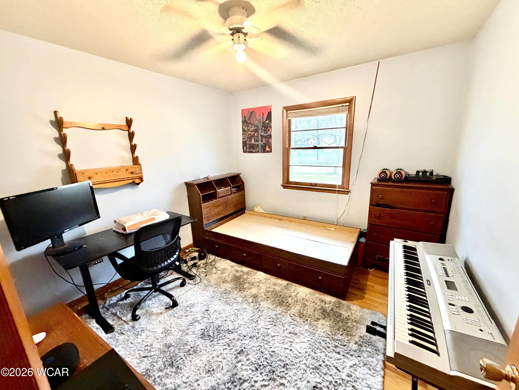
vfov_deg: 85.7
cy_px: 195
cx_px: 260
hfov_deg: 102.1
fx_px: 210
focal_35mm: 14
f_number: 2.2
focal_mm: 2.22
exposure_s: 1/60
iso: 800
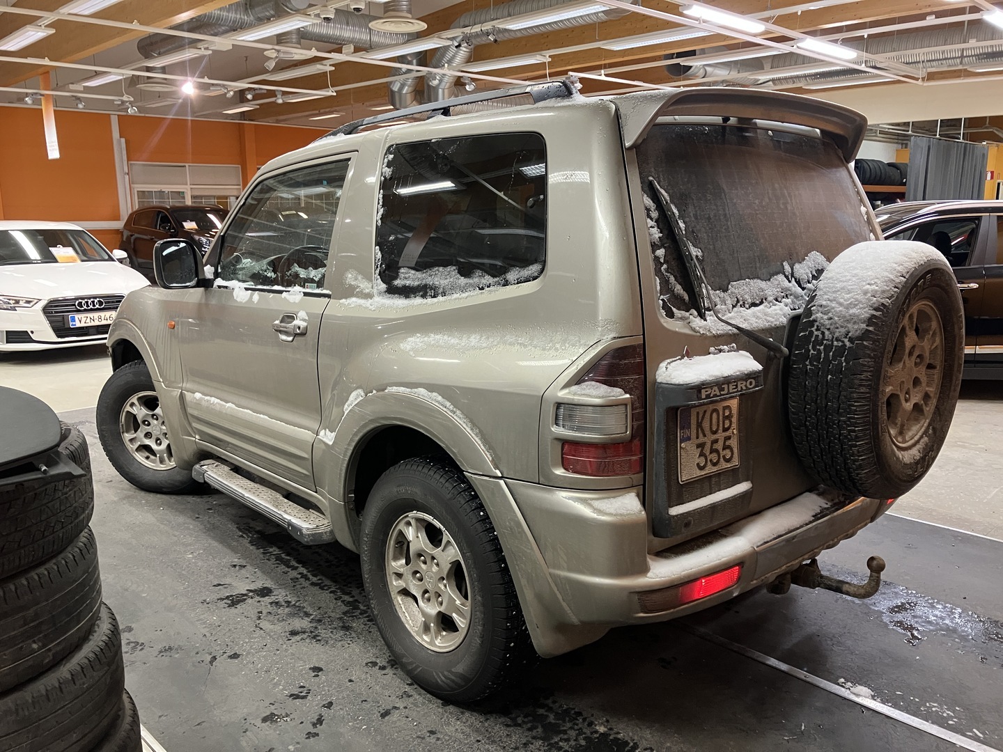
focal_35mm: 28
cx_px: 502
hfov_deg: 63.4
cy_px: 376
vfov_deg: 49.7
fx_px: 811
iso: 200
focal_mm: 3.99
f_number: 1.8
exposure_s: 1/60
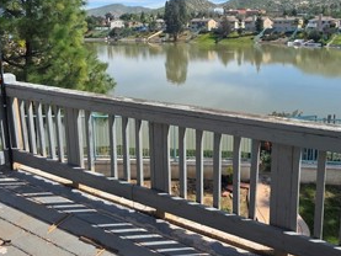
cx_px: 186
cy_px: 79
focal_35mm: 30
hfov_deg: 59.8
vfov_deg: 45.9
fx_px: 296
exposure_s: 1/2054
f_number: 1.9
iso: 40
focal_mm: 2.2
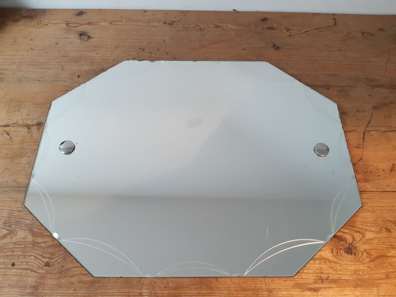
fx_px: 297
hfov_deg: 67.3
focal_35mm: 26
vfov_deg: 53.1
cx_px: 198
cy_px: 148
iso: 250
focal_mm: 3.93
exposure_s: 1/50
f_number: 1.7
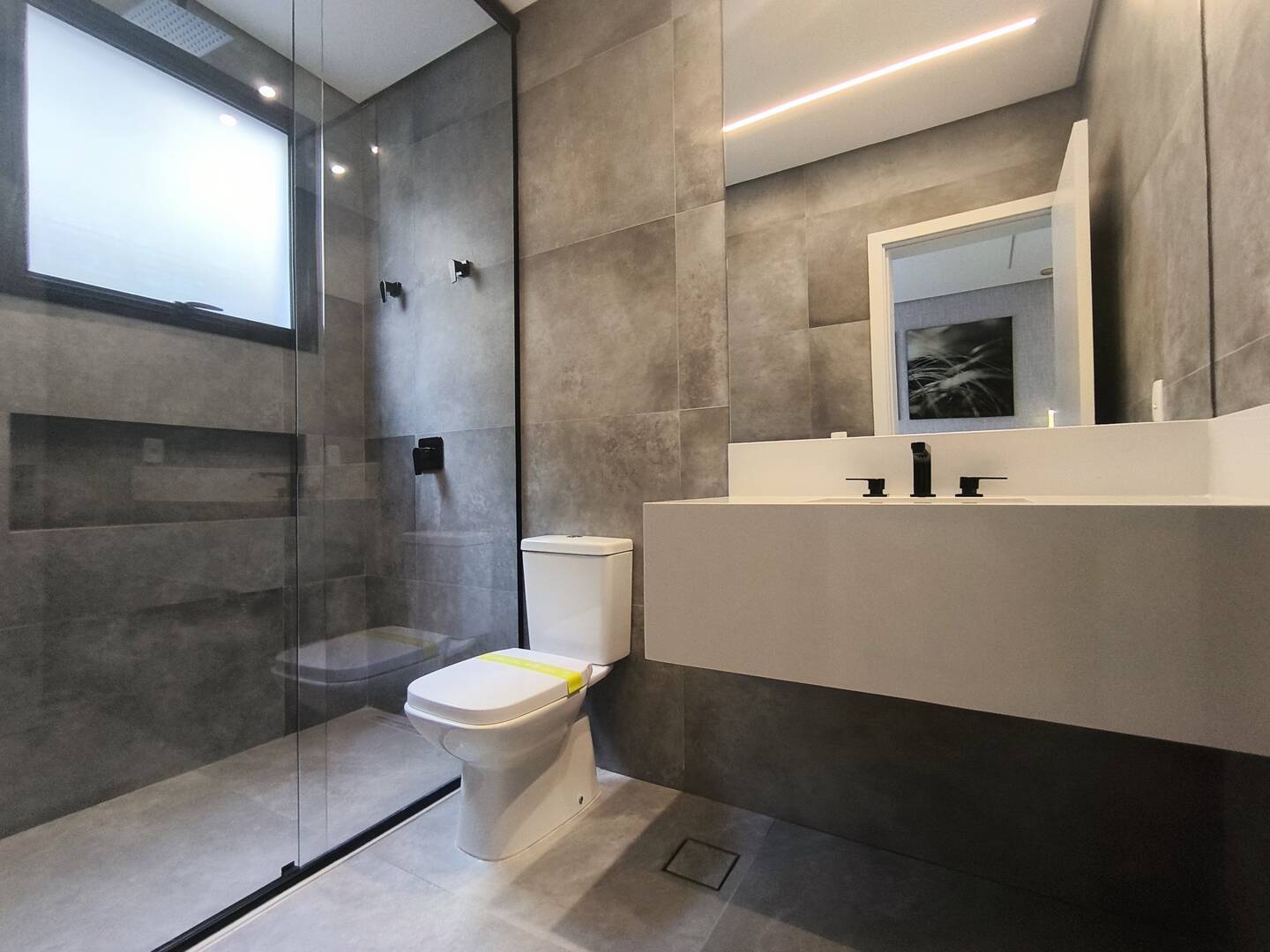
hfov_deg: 94.5
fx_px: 587
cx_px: 635
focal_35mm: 16
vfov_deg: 78.1
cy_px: 476
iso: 125
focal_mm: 1.65
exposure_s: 1/40
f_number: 2.2
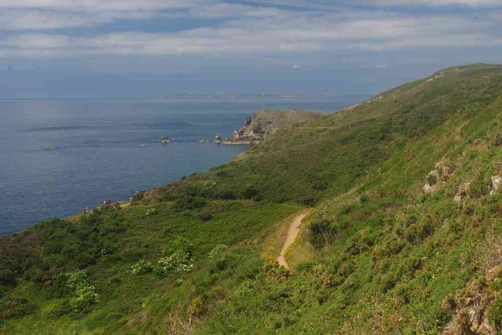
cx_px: 251
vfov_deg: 22.6
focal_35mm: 60
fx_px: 837
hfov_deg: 33.4
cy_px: 168
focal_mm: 40
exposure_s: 1/80
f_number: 11
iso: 200
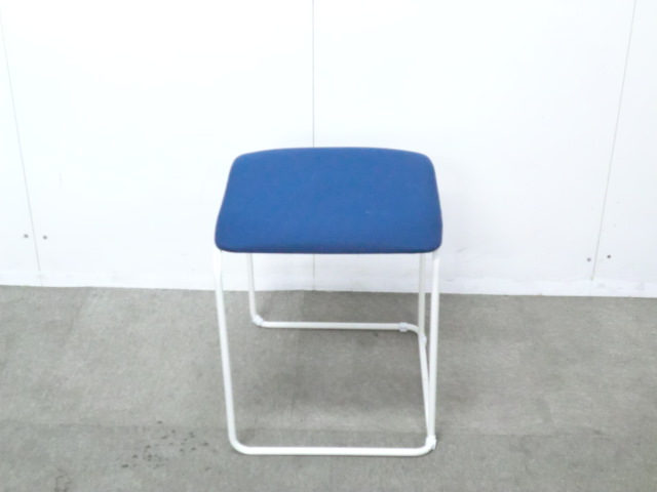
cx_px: 328
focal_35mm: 54
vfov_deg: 27.0
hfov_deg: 35.5
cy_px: 246
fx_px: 1025
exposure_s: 1/25
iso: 800
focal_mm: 9.8
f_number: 4.5
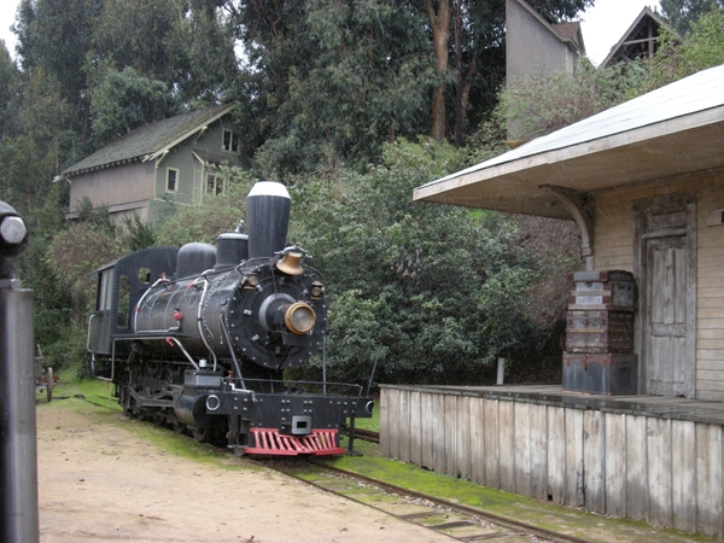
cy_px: 272
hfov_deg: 50.1
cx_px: 362
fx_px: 774
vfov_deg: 38.7
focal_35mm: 37
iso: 228
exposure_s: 1/250
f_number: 2.8
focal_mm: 7.9
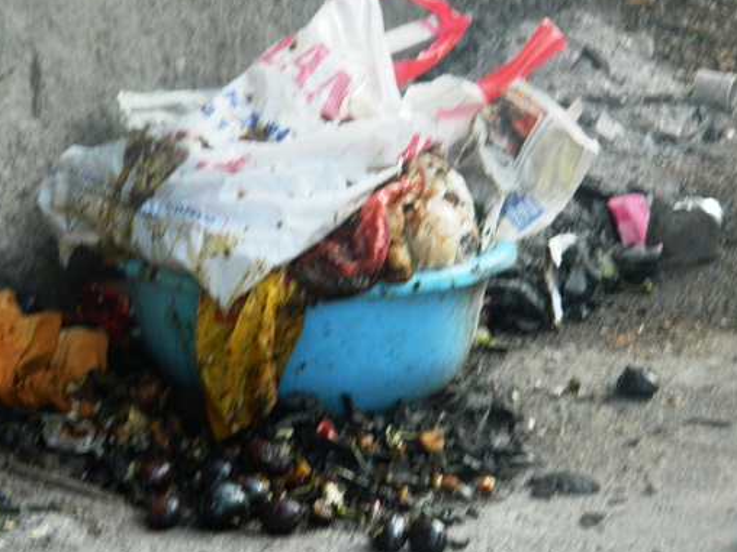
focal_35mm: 223
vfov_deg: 6.7
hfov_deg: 8.9
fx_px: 4748
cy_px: 236
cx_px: 361
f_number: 5.1
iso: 200
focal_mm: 31.8
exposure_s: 1/60
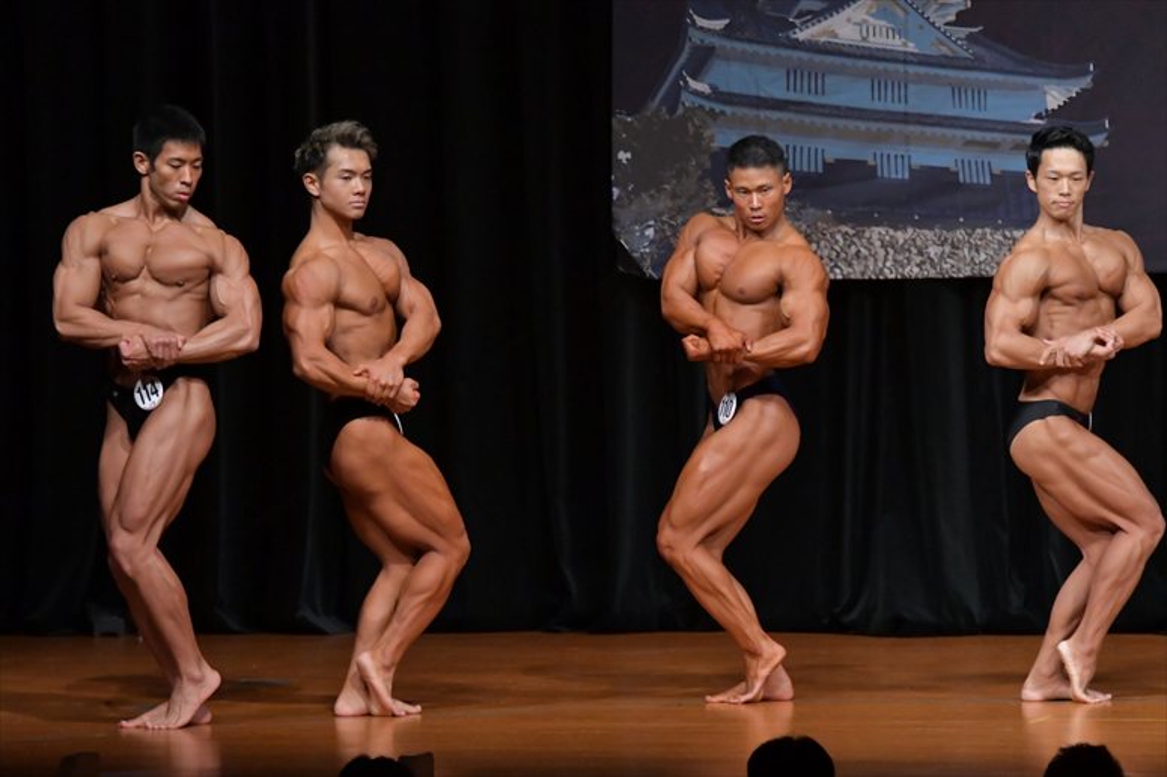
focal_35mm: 270
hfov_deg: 7.6
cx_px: 584
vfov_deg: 5.1
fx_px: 8748
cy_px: 388
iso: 5000
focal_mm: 180
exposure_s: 1/400
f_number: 5.6
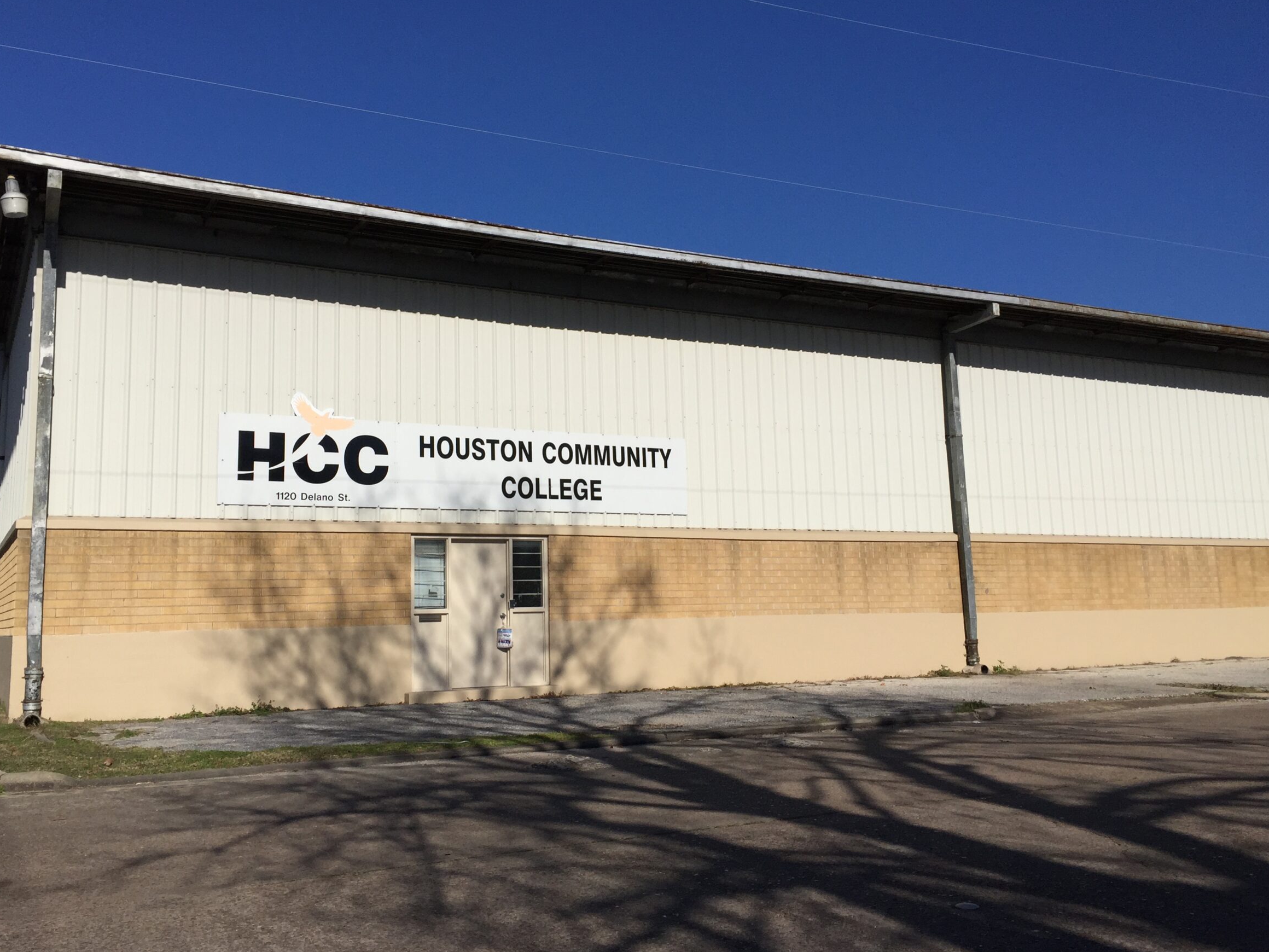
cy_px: 475
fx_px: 1173
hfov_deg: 56.7
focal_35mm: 32
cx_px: 579
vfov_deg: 44.2
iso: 32
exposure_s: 1/5650
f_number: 2.2
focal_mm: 4.15
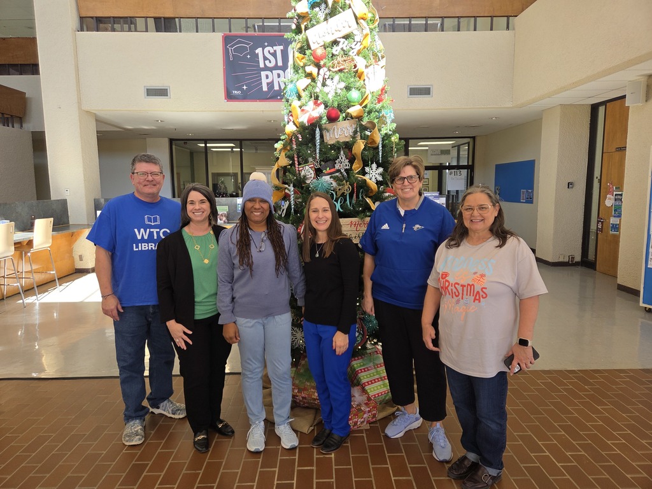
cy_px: 244
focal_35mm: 23
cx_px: 326
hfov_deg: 73.9
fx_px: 433
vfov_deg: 58.9
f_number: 1.8
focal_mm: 5.4
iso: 40
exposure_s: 1/120
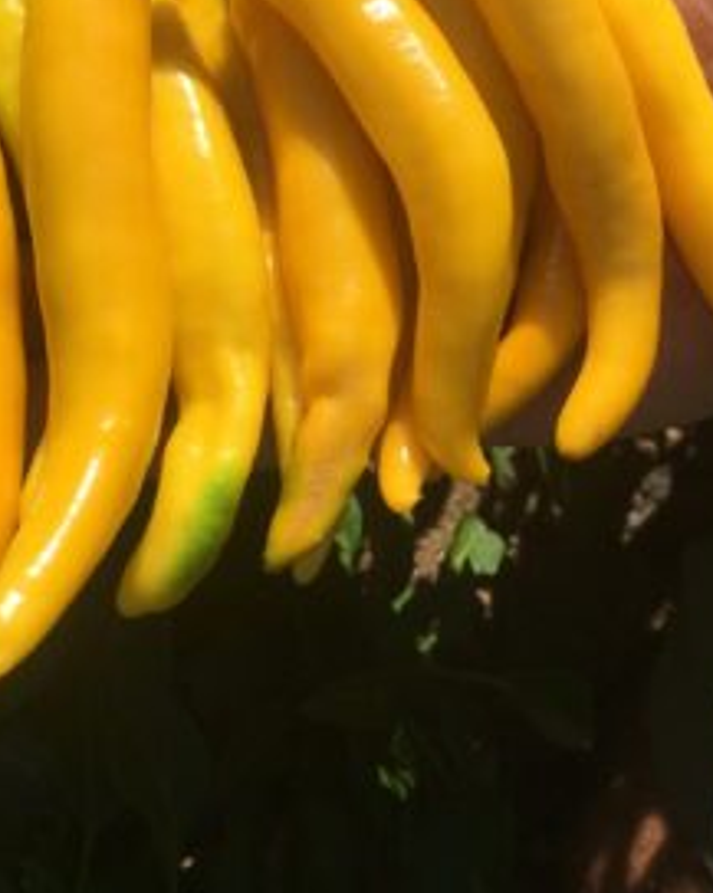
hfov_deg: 30.1
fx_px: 1321
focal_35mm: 50
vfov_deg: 36.2
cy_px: 184
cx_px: 296
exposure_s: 1/2198
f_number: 2.2
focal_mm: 4.15
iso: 25
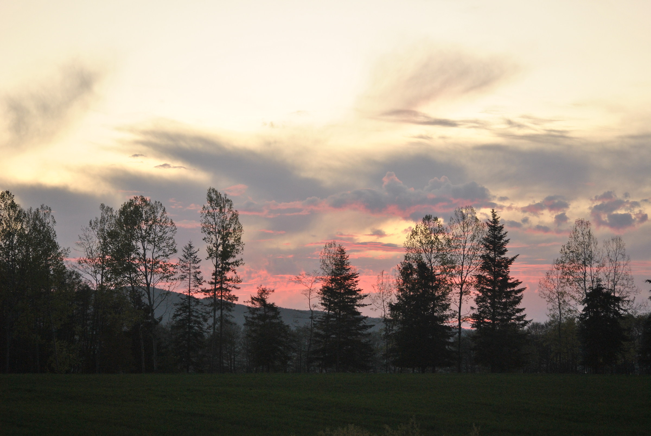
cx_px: 326
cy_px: 218
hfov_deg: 12.4
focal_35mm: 165
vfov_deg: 8.3
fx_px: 2987
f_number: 4
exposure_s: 1/60
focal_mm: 110
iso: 360
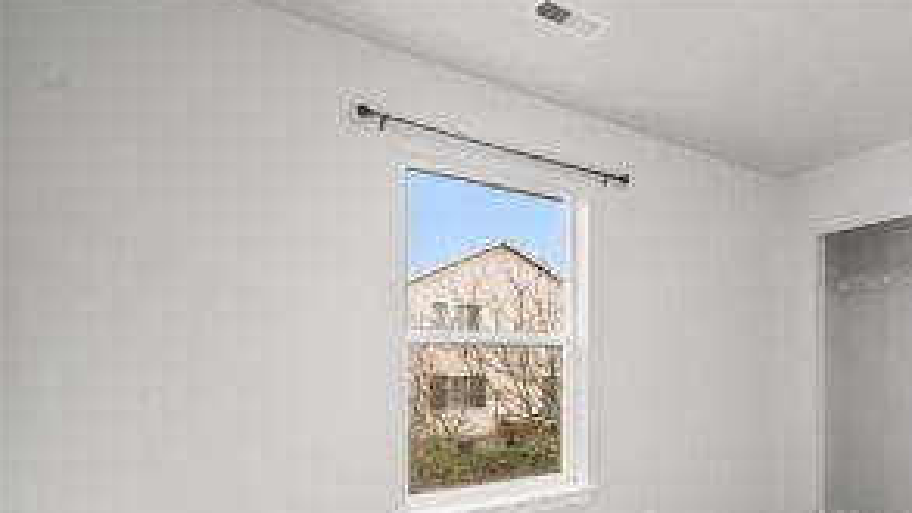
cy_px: 403
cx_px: 610
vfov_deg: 52.7
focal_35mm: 20
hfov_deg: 83.6
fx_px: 484
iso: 160
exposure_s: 1/60
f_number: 7.1
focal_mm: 14
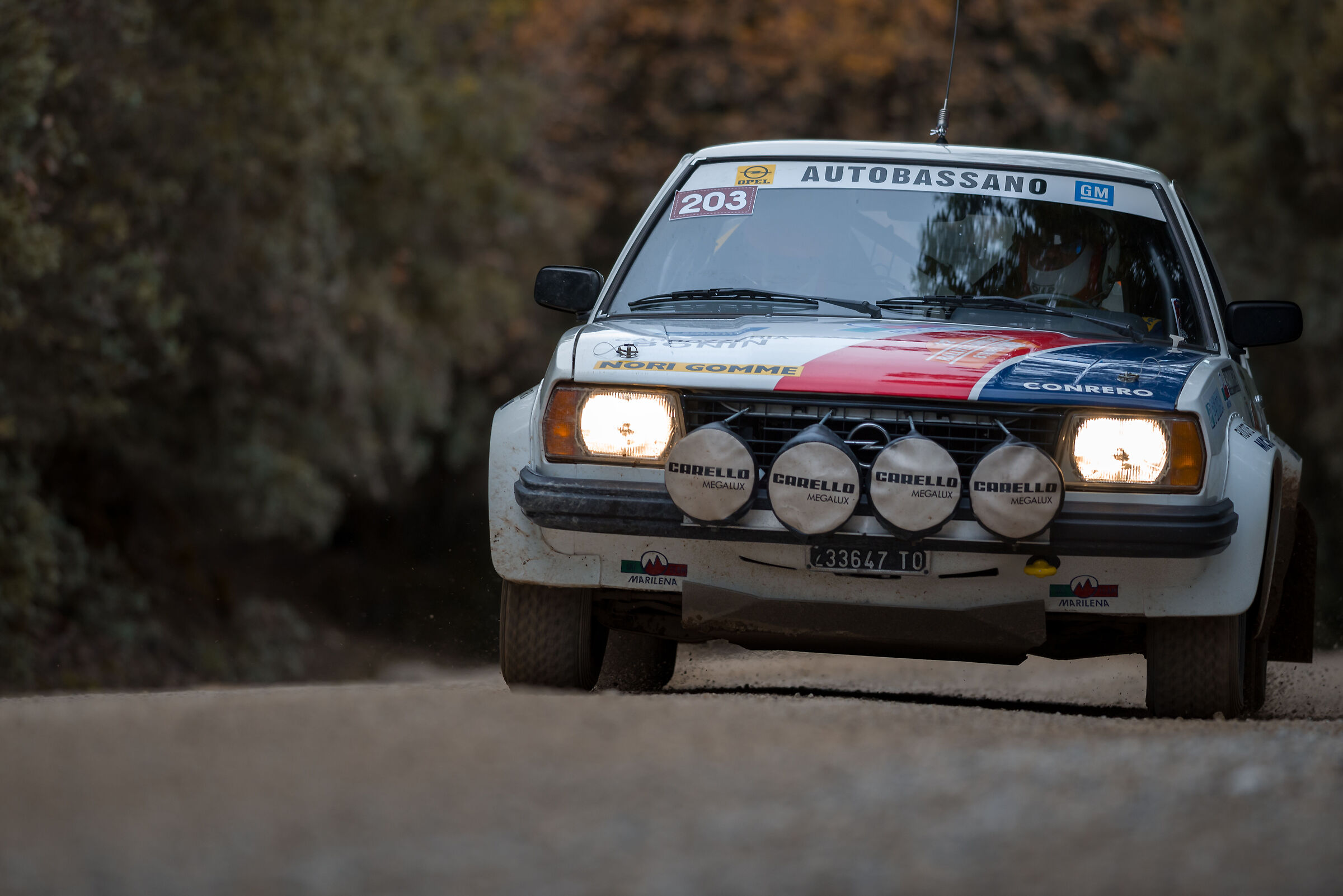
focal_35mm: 300
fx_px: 11195
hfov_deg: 6.9
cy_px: 448
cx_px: 672
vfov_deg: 4.6
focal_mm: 300
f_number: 5
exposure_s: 1/500
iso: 800
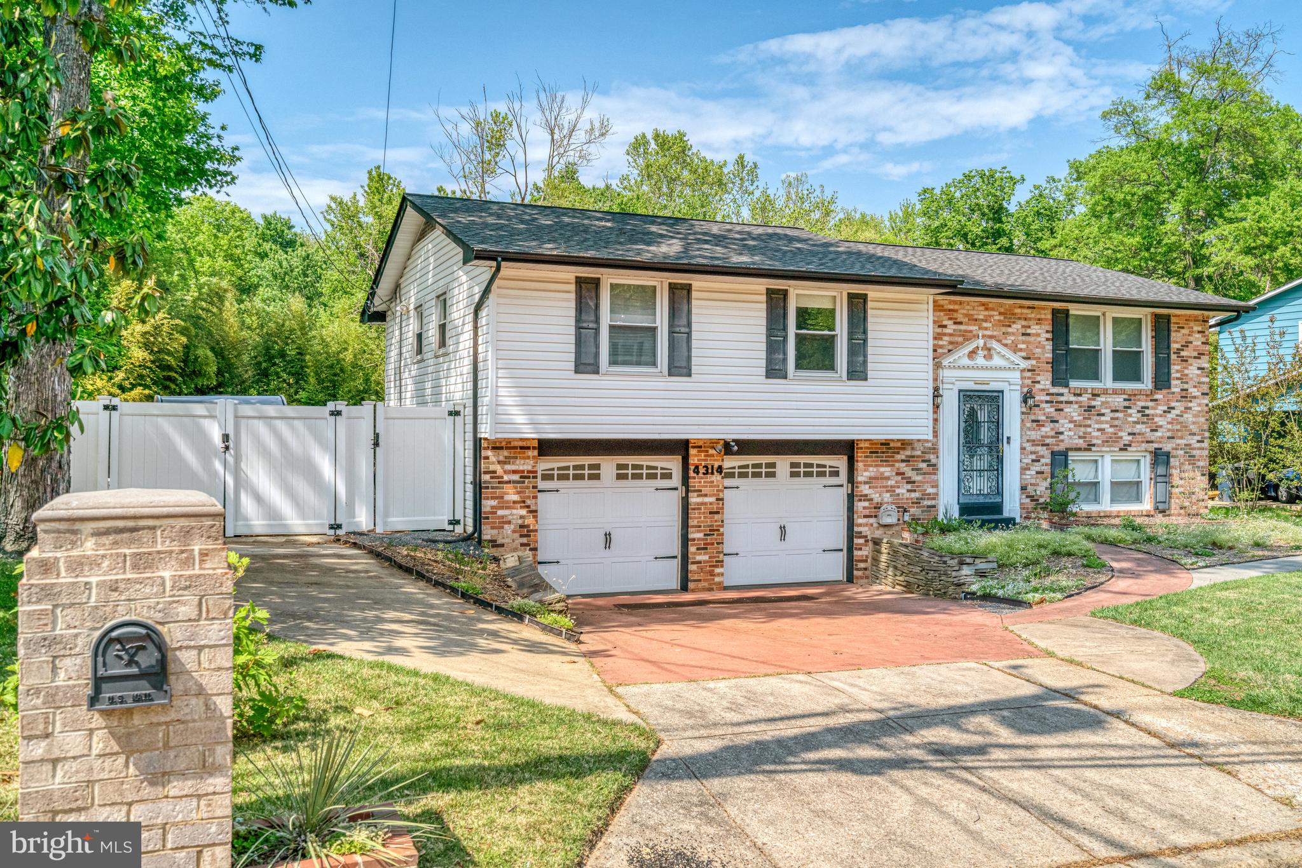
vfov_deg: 43.6
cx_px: 651
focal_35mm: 30
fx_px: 1085
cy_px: 434
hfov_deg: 61.9
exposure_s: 1/3200
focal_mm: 30
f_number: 8
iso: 1250
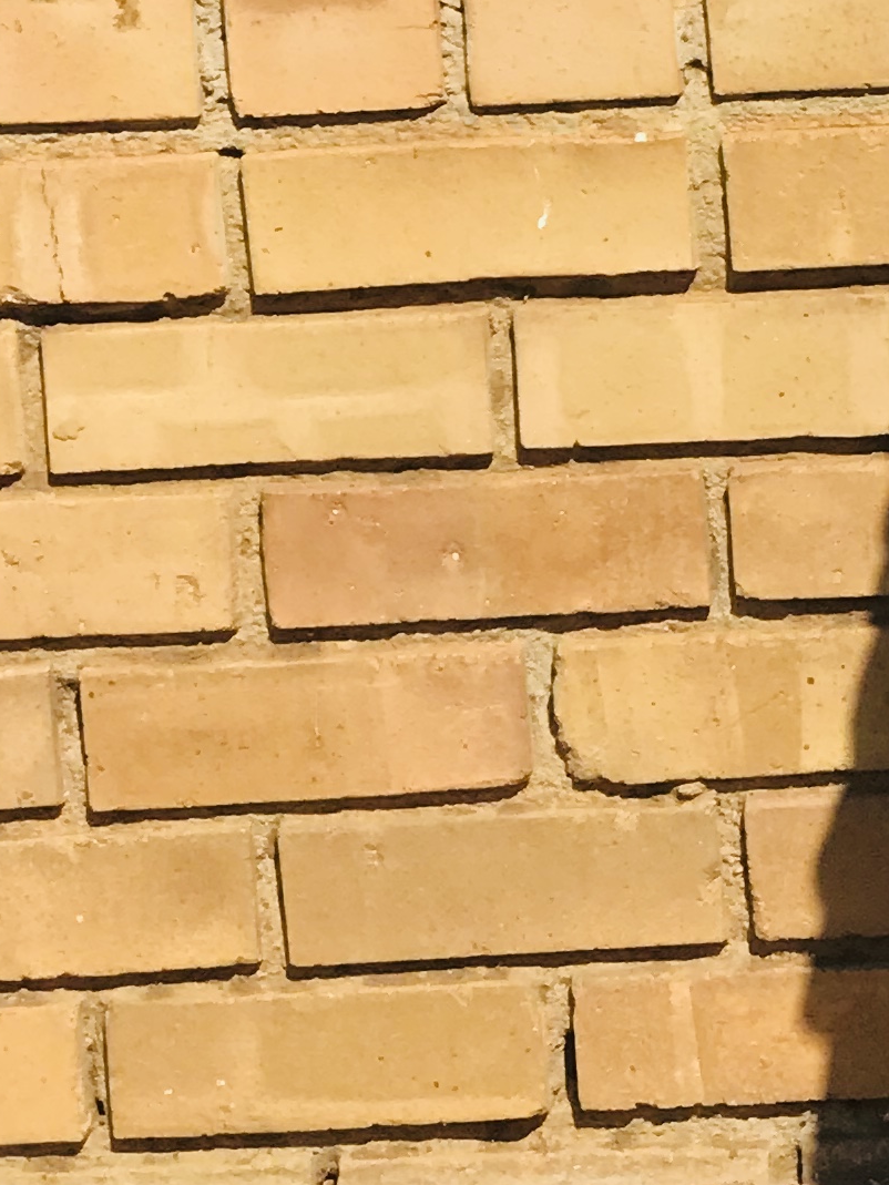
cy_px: -479
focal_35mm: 215
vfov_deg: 9.0
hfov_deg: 6.7
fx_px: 7361
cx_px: 1626
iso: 20
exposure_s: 1/1212
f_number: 2.8
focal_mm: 6.6
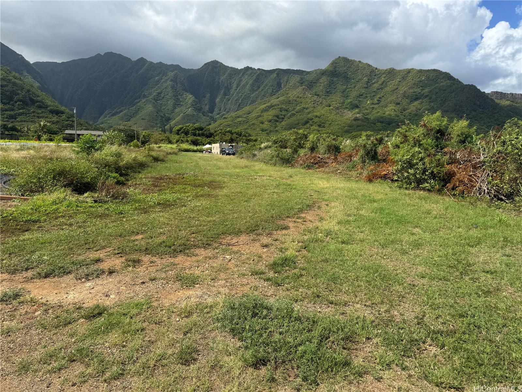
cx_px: 261
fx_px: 362
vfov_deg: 56.8
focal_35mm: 24
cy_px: 196
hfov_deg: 71.6
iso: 80
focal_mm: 6.76
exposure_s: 1/4950
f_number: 1.78
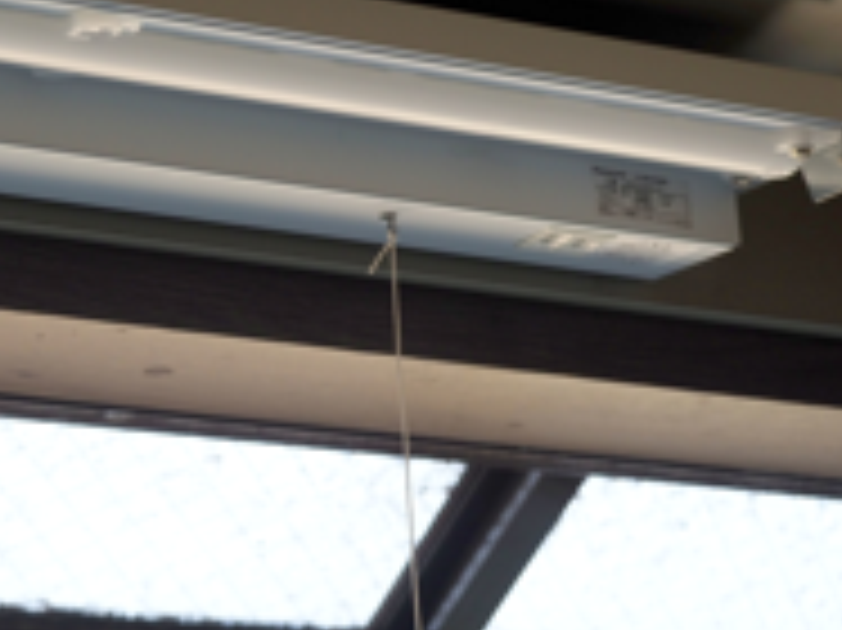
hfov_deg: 19.2
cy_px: 137
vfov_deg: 14.8
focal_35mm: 99
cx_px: -23
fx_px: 2407
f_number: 3.2
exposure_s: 1/80
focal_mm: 22
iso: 200
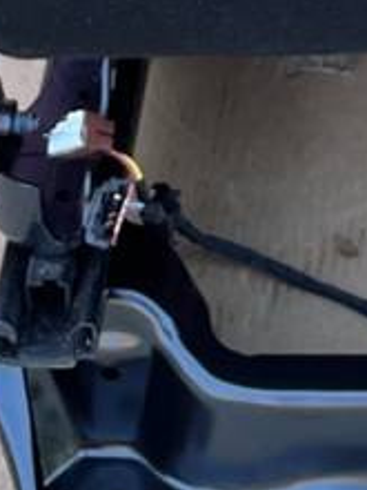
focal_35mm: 189
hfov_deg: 7.7
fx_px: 2672
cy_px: -1004
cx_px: 518
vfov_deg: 8.6
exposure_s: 1/122
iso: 64
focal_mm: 5.1
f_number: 1.6
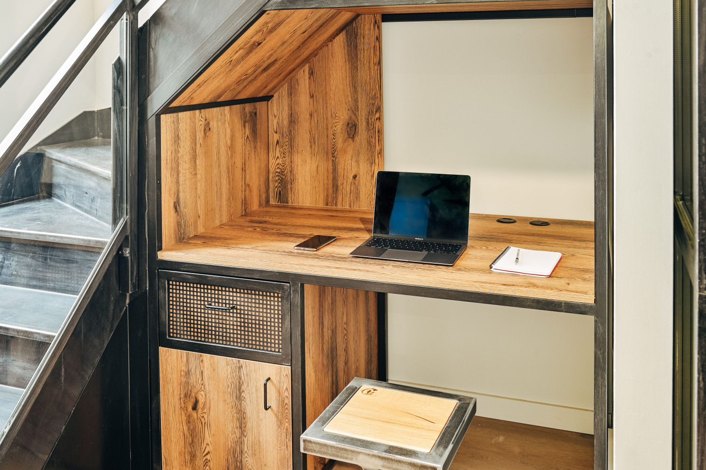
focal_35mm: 35
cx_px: 353
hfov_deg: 54.5
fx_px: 686
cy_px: 235
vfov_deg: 37.8
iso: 400
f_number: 10
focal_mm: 35
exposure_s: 1/3
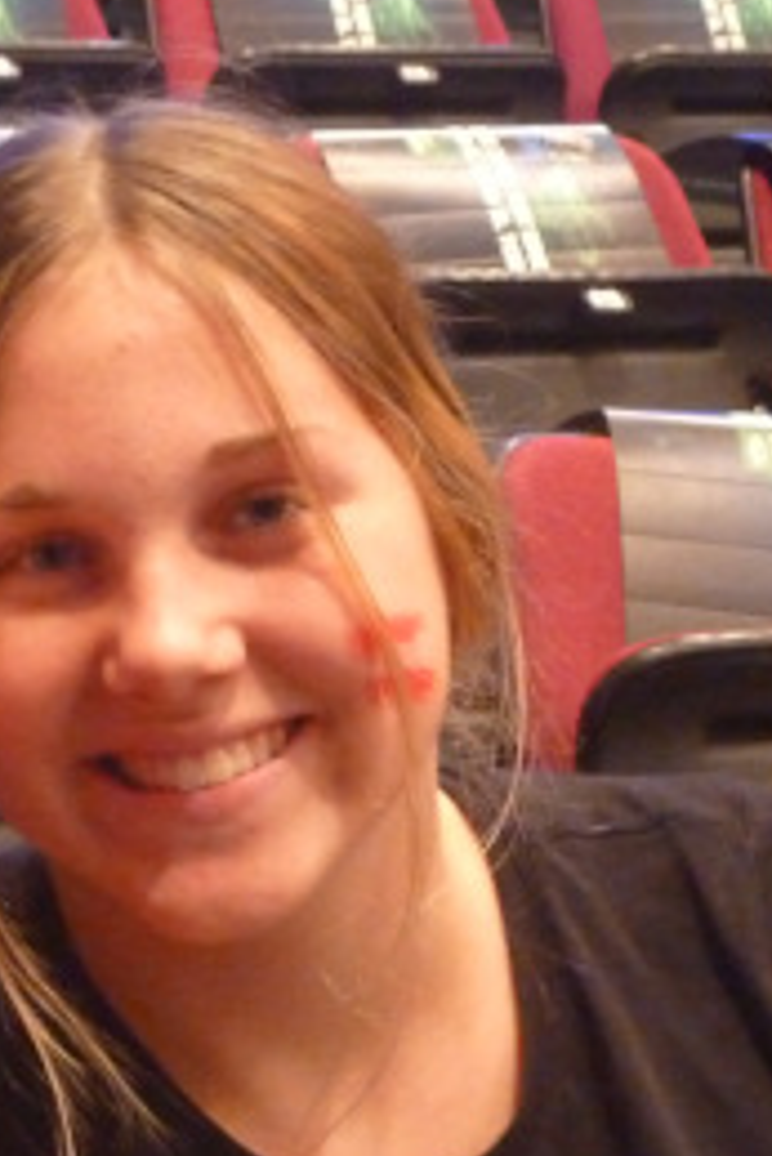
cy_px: 678
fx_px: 5204
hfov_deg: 8.5
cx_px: 290
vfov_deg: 12.7
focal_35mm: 162
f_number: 4
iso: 800
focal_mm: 10.3
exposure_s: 1/20
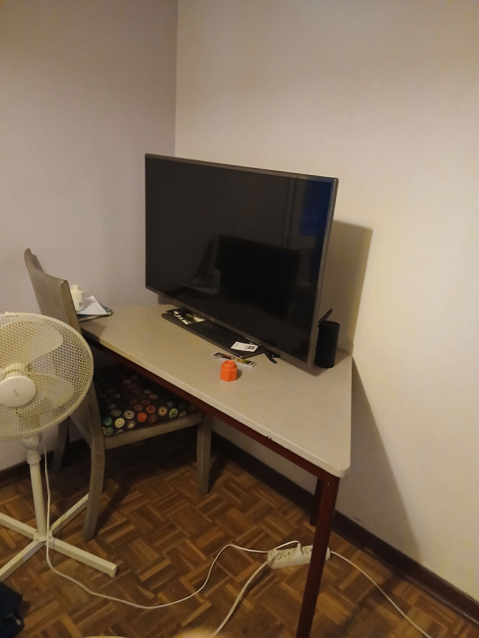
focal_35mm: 26
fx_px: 480
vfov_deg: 67.3
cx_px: 240
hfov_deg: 53.1
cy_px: 319
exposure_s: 1/16.7
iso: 800
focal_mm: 3.98
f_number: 1.8
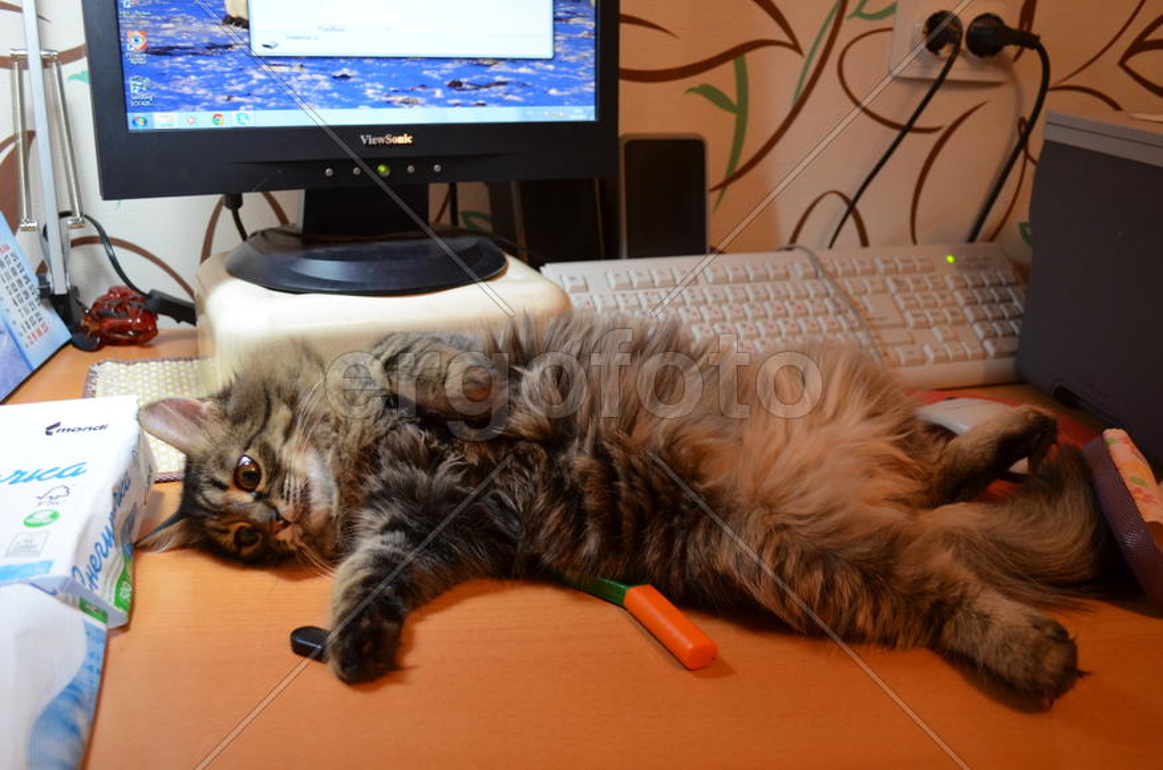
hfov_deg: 53.2
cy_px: 385
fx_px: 1160
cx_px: 582
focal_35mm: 36
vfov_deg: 36.7
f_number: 4
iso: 1600
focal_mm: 24
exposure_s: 1/80
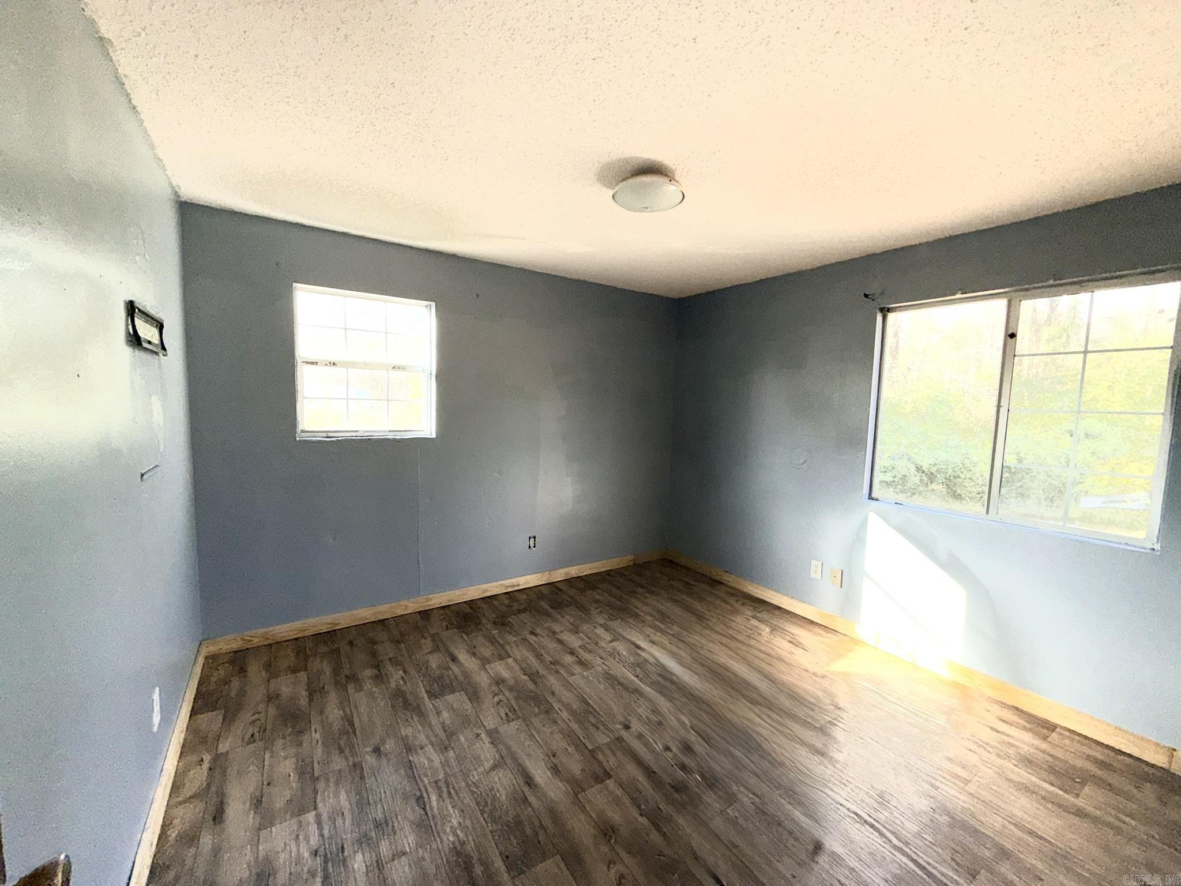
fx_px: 478
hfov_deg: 102.1
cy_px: 443
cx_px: 590
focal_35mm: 14
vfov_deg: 85.7
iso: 20
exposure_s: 1/122
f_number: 2.2
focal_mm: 2.22
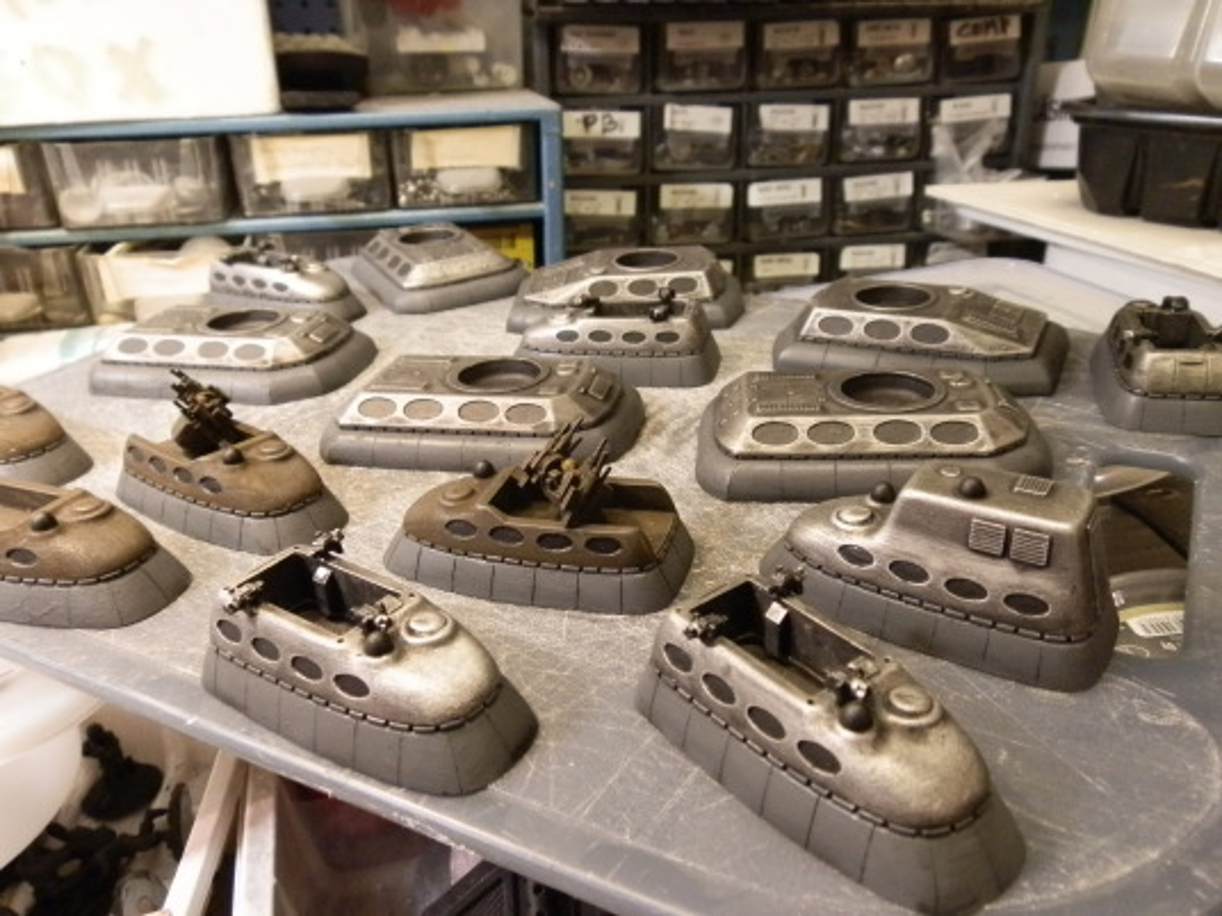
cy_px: 458
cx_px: 611
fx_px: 988
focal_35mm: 28
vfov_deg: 49.7
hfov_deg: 63.4
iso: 400
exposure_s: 1/20
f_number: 3.1
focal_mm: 5
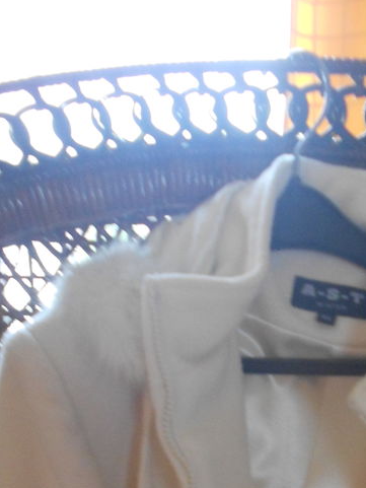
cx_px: 314
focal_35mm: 54
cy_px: 471
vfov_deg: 33.0
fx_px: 761
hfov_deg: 26.3
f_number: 3.2
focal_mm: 4.6
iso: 320
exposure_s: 1/30
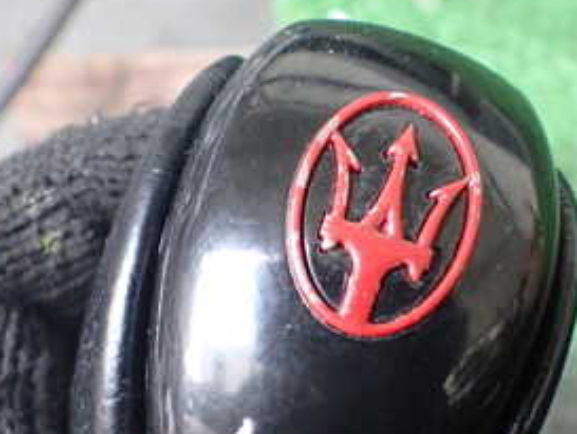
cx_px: 336
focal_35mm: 66
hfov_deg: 29.3
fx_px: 1101
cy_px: 275
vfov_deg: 22.2
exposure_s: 1/40
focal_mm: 5.4
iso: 800
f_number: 2.3
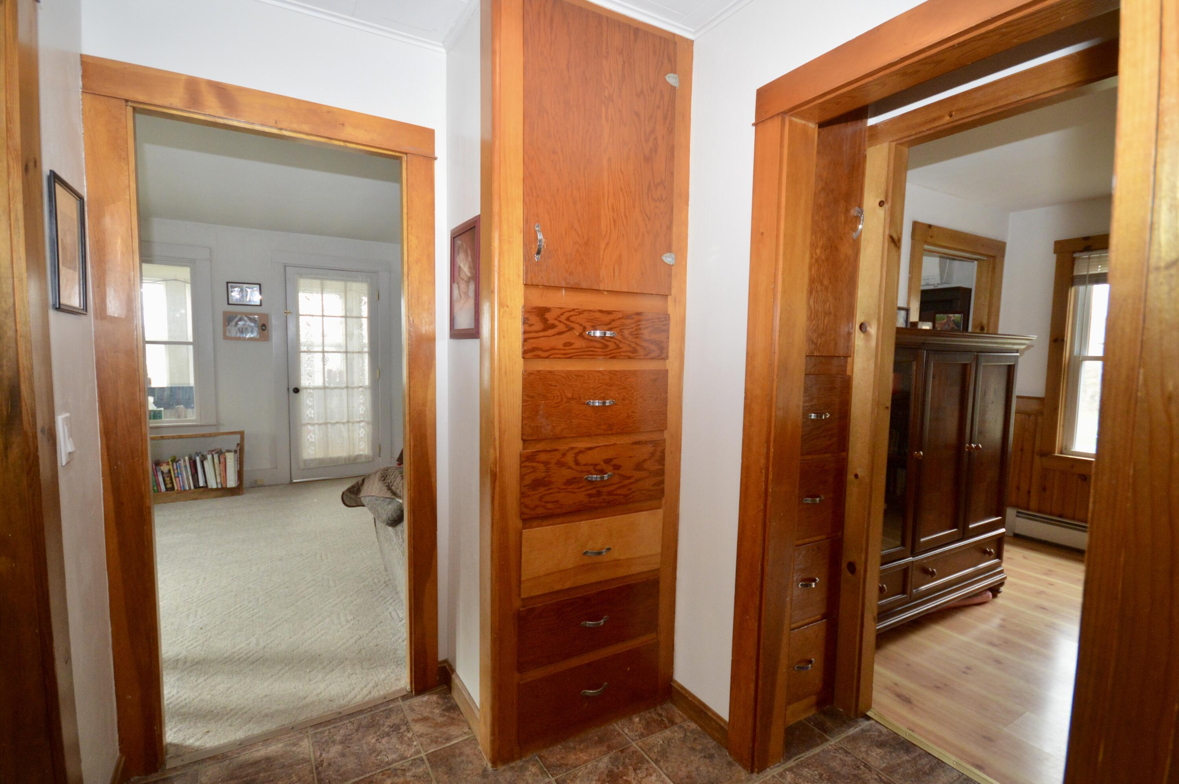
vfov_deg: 77.2
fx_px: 491
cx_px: 590
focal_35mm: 15
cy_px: 392
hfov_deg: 100.4
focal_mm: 10
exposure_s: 1/60
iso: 1100
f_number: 4
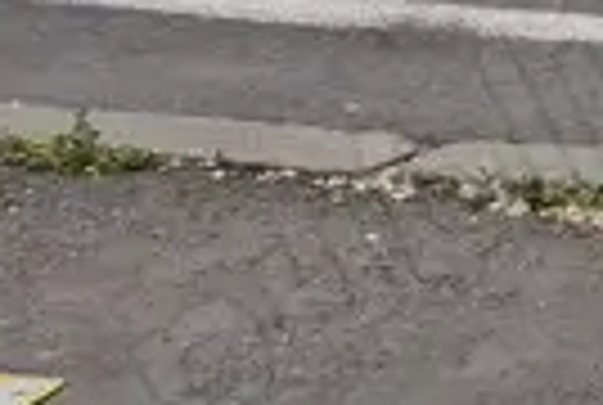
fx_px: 2988
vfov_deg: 7.8
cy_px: 162
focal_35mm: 178
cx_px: 2187
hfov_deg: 8.3
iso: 50
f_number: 1.8
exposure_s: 1/170
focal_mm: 5.54
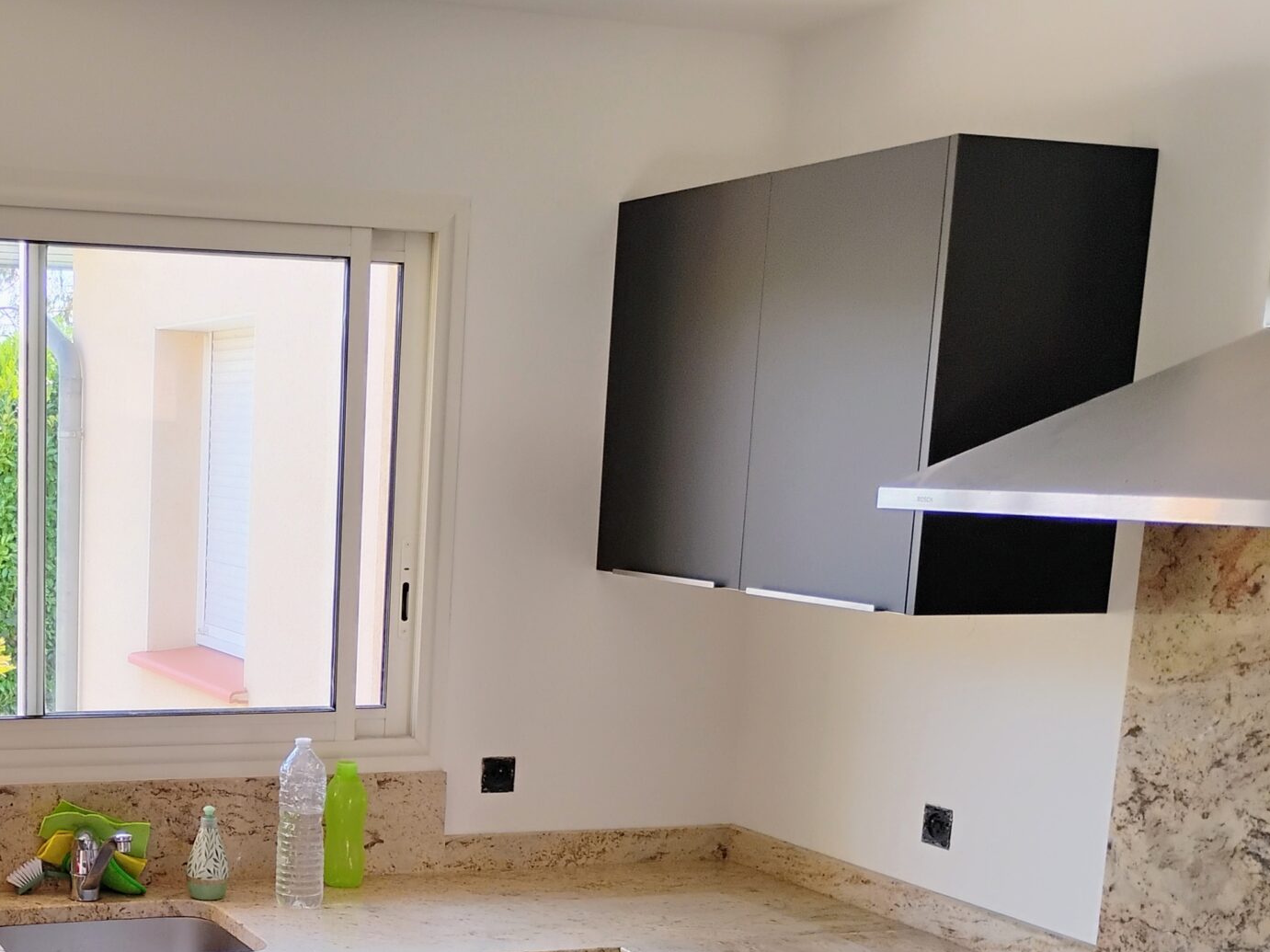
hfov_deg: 35.2
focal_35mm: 52
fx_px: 1907
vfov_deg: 27.3
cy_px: 810
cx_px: 190
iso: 294
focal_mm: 4.26
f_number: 1.8
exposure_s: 1/100
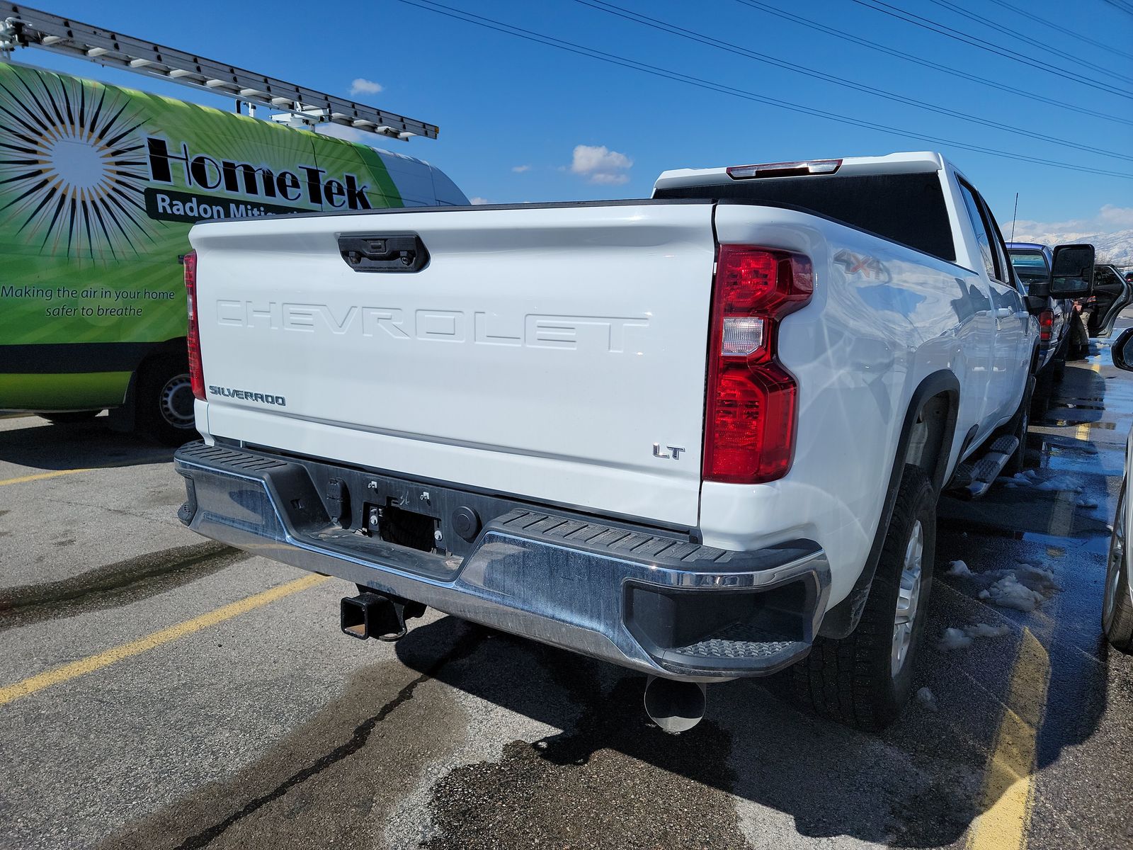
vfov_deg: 56.8
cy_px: 425
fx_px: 786
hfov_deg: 71.6
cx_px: 566
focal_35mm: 24
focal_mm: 6.7
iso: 50
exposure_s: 1/2174
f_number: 1.8
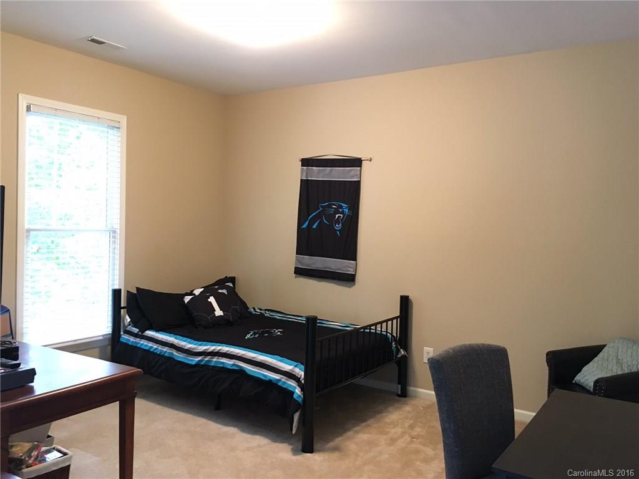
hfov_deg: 61.7
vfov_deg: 48.2
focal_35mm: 29
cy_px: 240
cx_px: 320
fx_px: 535
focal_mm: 4.15
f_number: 2.2
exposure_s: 1/15
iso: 200
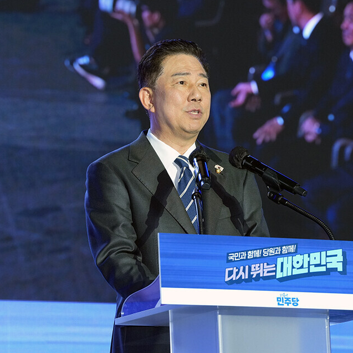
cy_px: 176
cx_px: 224
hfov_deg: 6.8
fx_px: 2954
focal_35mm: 256
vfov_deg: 6.8
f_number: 6.3
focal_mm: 200
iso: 1600
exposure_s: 1/160
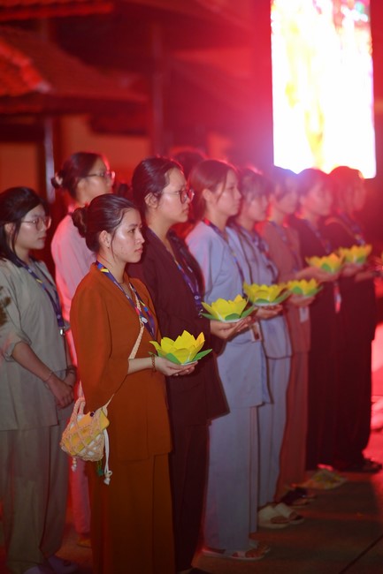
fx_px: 1357
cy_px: 287
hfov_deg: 16.1
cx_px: 192
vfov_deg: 23.9
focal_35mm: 85
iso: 1000
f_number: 1.8
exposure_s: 1/60
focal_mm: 85
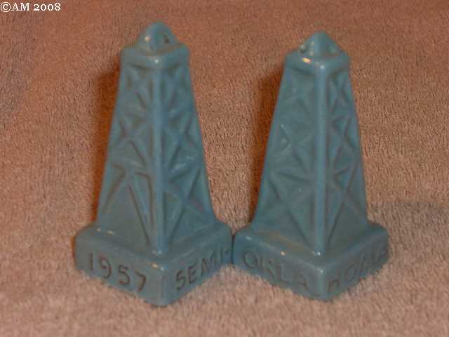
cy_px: 168
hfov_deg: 21.1
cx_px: 224
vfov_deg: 15.9
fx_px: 1206
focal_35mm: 93
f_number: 4.8
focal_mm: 19.4
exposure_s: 1/30
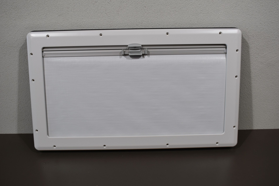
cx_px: 140
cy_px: 93
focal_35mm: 36
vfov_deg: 36.9
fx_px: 279
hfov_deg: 53.1
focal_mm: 24
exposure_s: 1/125
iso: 250
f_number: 5.6
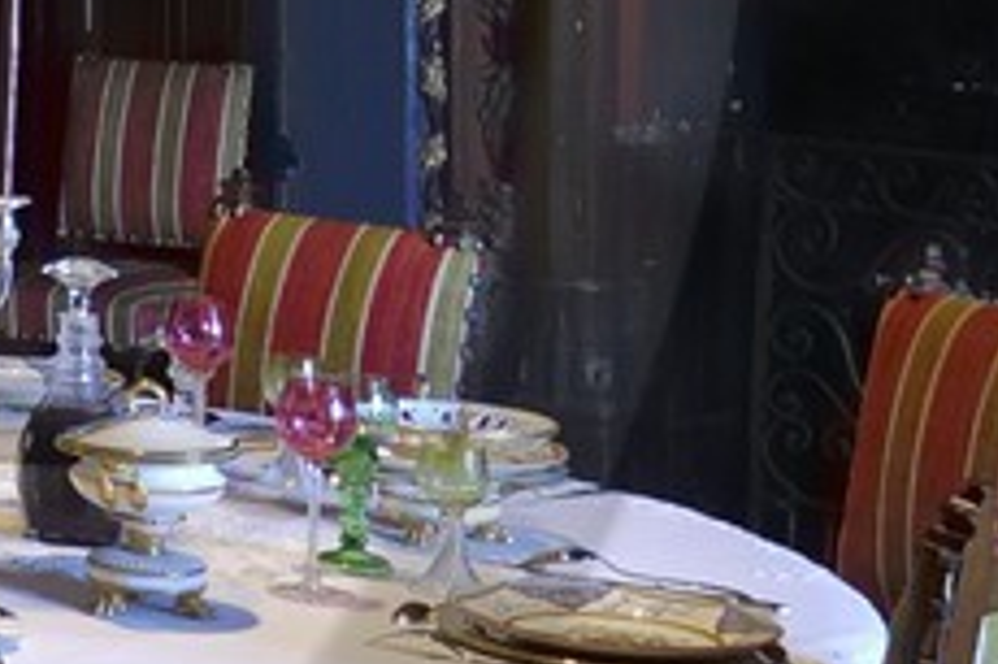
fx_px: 3753
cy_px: -239
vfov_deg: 9.9
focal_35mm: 135
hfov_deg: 13.0
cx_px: -1033
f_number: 6.3
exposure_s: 1/1.67
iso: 100
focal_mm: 13
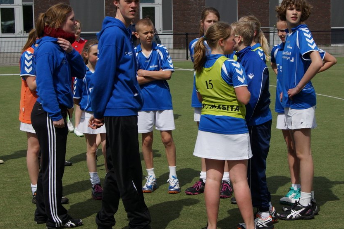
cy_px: 111
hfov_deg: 31.1
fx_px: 617
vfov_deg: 21.0
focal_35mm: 65
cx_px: 177
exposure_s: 1/1250
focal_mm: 35
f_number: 9
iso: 320
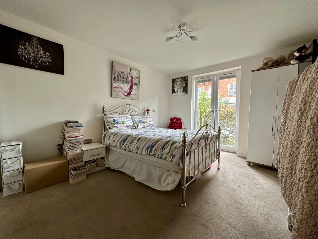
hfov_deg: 102.1
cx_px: 159
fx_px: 129
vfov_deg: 85.7
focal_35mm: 14
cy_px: 120
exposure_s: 1/99
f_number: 2.2
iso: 160
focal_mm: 2.22
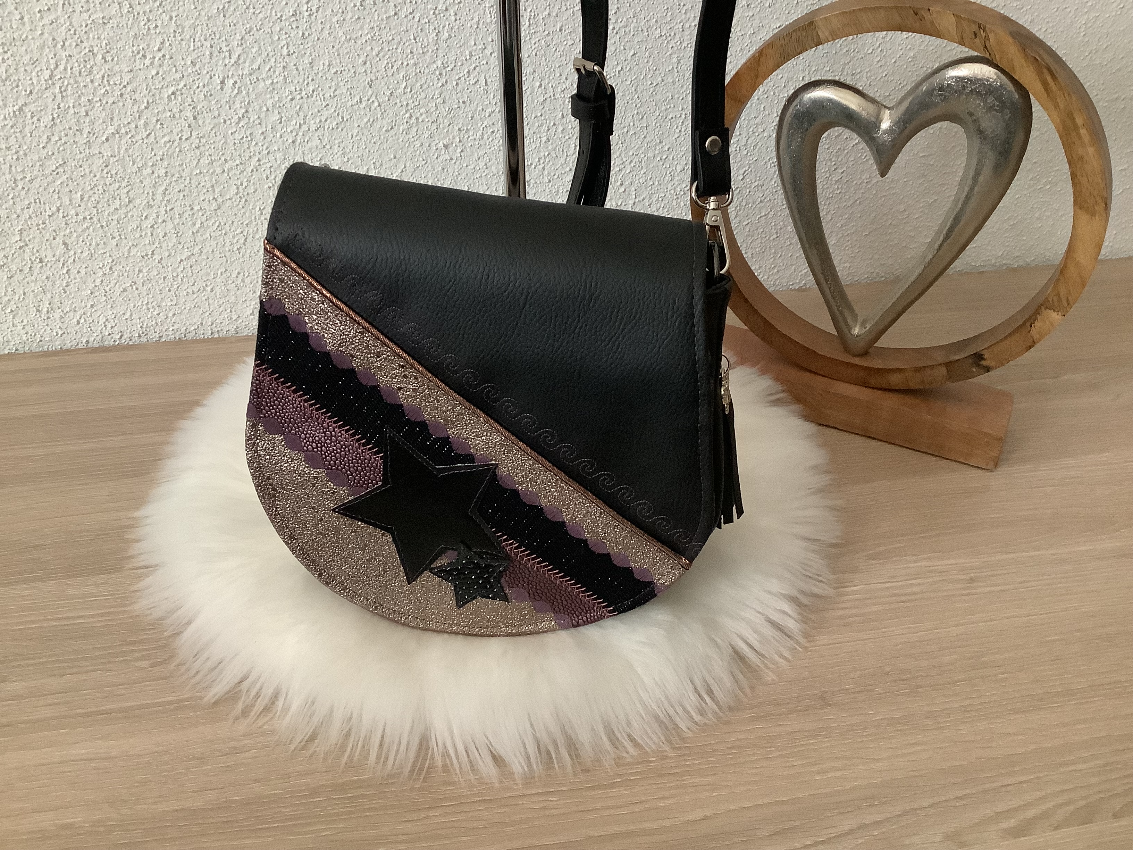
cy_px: 425
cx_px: 566
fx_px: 1015
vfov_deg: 45.4
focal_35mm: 31
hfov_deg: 58.4
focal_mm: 3.3
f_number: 2.4
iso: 400
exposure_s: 1/25
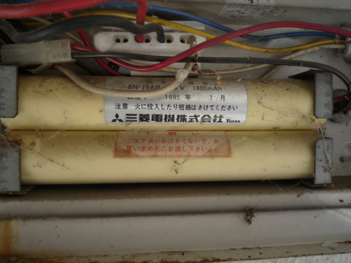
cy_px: 132
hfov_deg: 69.4
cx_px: 176
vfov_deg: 54.9
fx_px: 253
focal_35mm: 25
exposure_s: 1/100
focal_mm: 4.4
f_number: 2.8
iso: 100
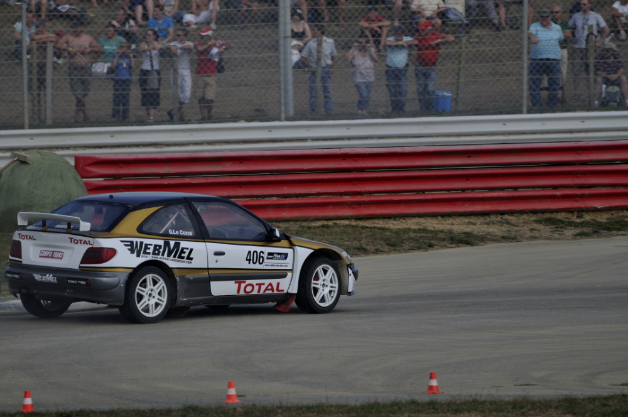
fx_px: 7840
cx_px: 314
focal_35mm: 450
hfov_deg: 4.6
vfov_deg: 3.0
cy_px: 208
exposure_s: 1/1000
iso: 200
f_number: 5.6
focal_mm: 300
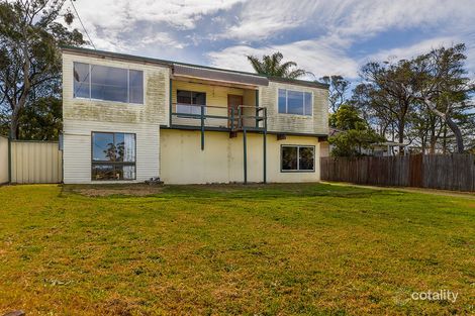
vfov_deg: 53.1
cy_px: 158
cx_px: 238
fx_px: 317
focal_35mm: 24
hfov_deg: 73.8
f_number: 8
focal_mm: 24
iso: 100
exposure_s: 1/1000
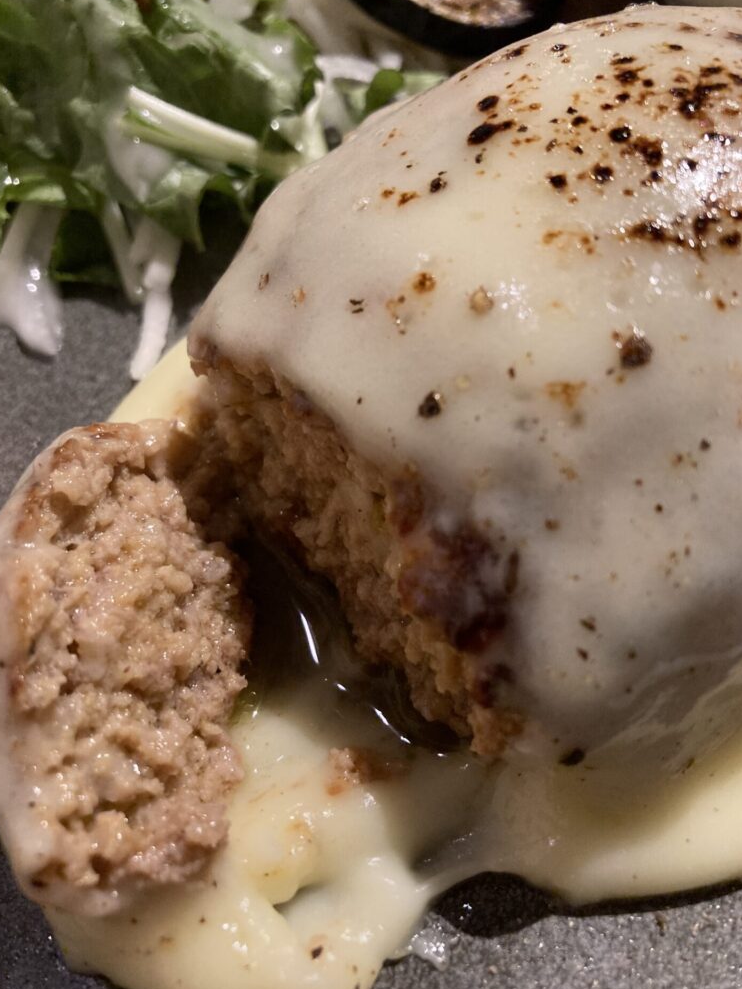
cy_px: 483
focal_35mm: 29
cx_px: 376
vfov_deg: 61.6
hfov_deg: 48.2
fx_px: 829
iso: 320
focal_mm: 3.99
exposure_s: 1/33
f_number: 1.8
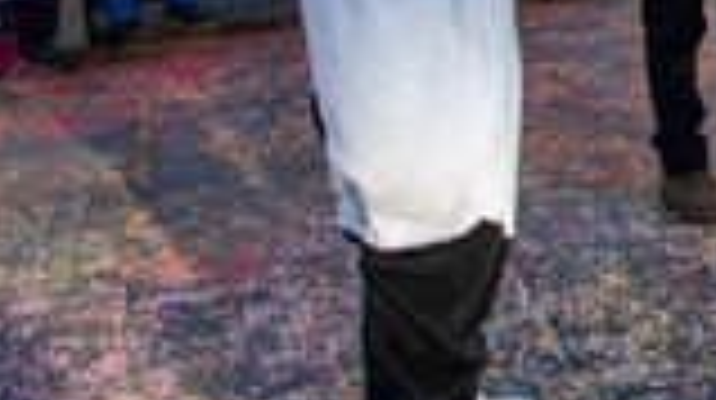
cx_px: 1198
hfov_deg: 18.5
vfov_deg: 12.1
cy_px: -171
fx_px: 1820
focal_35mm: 96
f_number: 3.5
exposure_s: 1/1000
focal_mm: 18
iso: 800
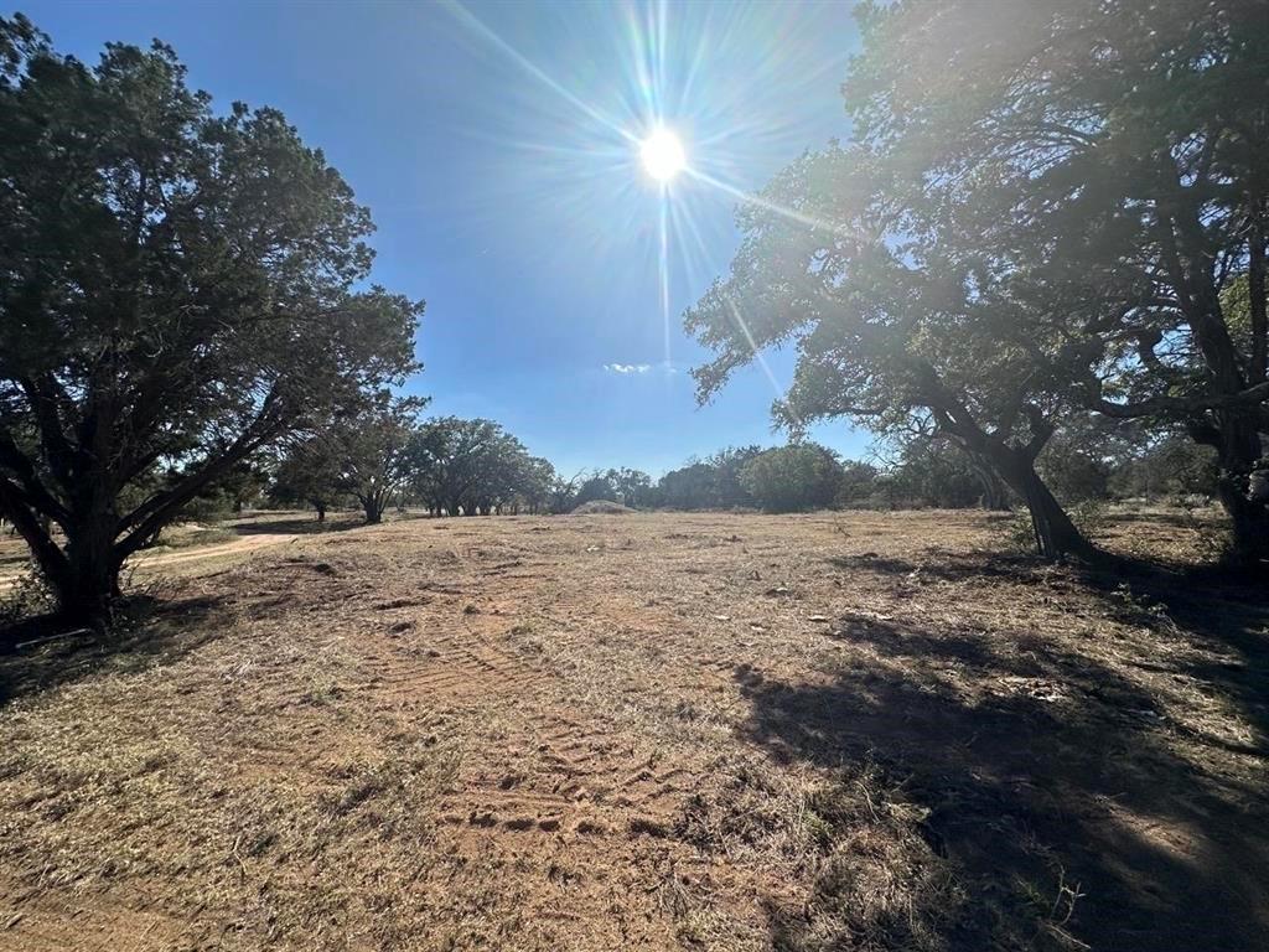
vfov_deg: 85.7
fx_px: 513
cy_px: 476
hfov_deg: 102.1
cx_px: 634
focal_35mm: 14
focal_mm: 2.22
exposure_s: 1/3401
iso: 40
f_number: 2.2
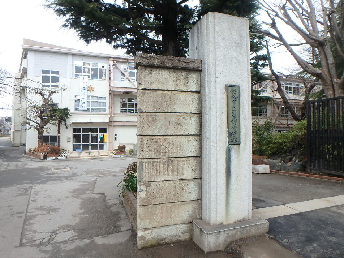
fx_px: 209
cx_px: 172
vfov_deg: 63.4
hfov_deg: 79.0
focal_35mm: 21
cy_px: 129
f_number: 3.5
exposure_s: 1/250
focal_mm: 3.7
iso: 125
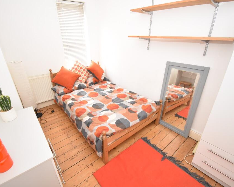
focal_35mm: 17
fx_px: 118
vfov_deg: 77.0
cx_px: 112
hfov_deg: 89.6
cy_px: 94
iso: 3200
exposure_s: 1/60
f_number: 4.5
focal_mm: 10
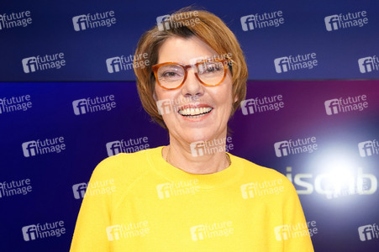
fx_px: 442
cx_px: 190
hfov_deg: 46.4
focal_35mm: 42
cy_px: 126
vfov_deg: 31.8
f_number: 5
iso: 2000
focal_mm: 42
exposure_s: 1/160
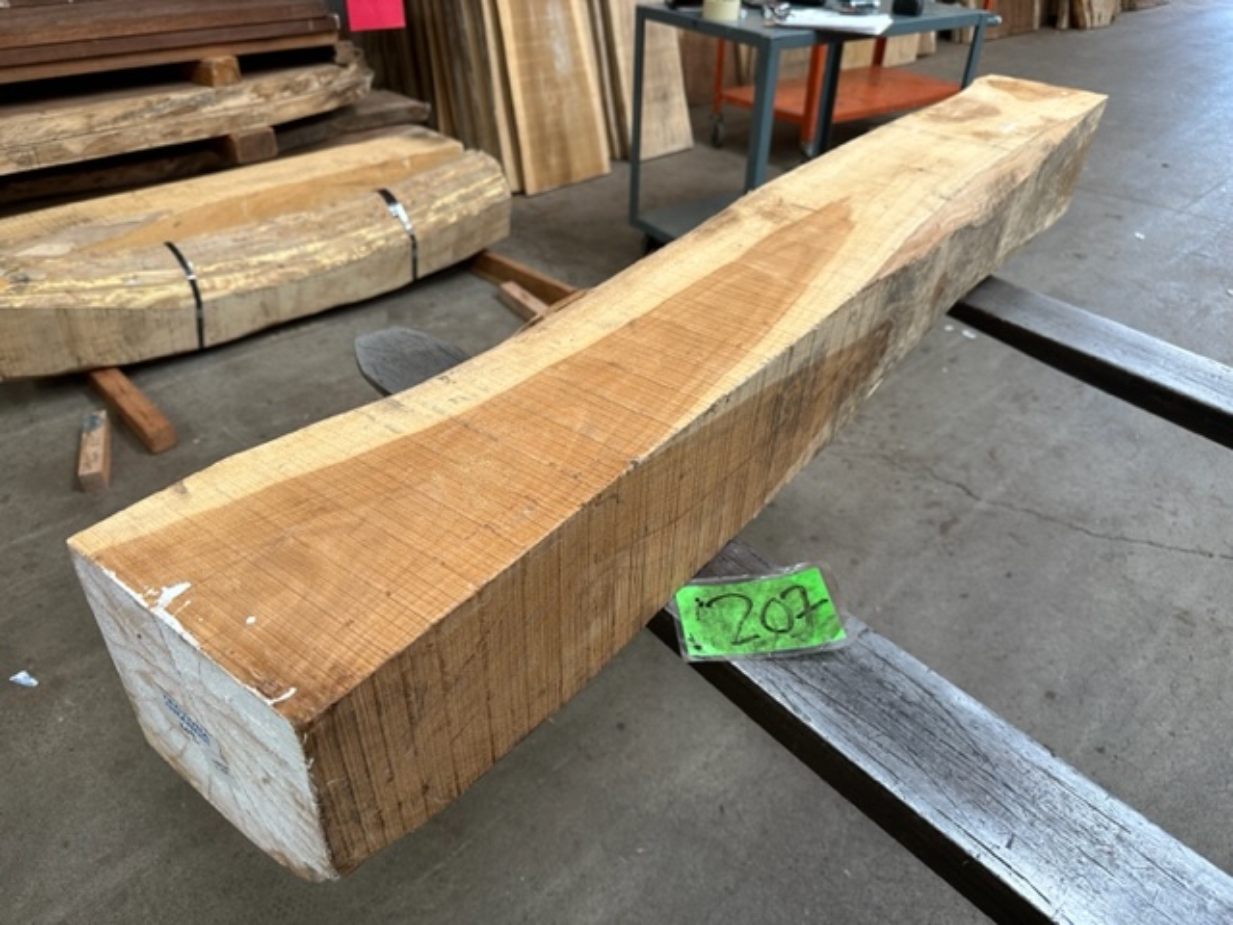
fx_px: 855
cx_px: 616
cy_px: 462
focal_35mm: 24
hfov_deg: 71.6
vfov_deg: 56.8
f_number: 1.78
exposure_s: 1/60
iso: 125
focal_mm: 6.86
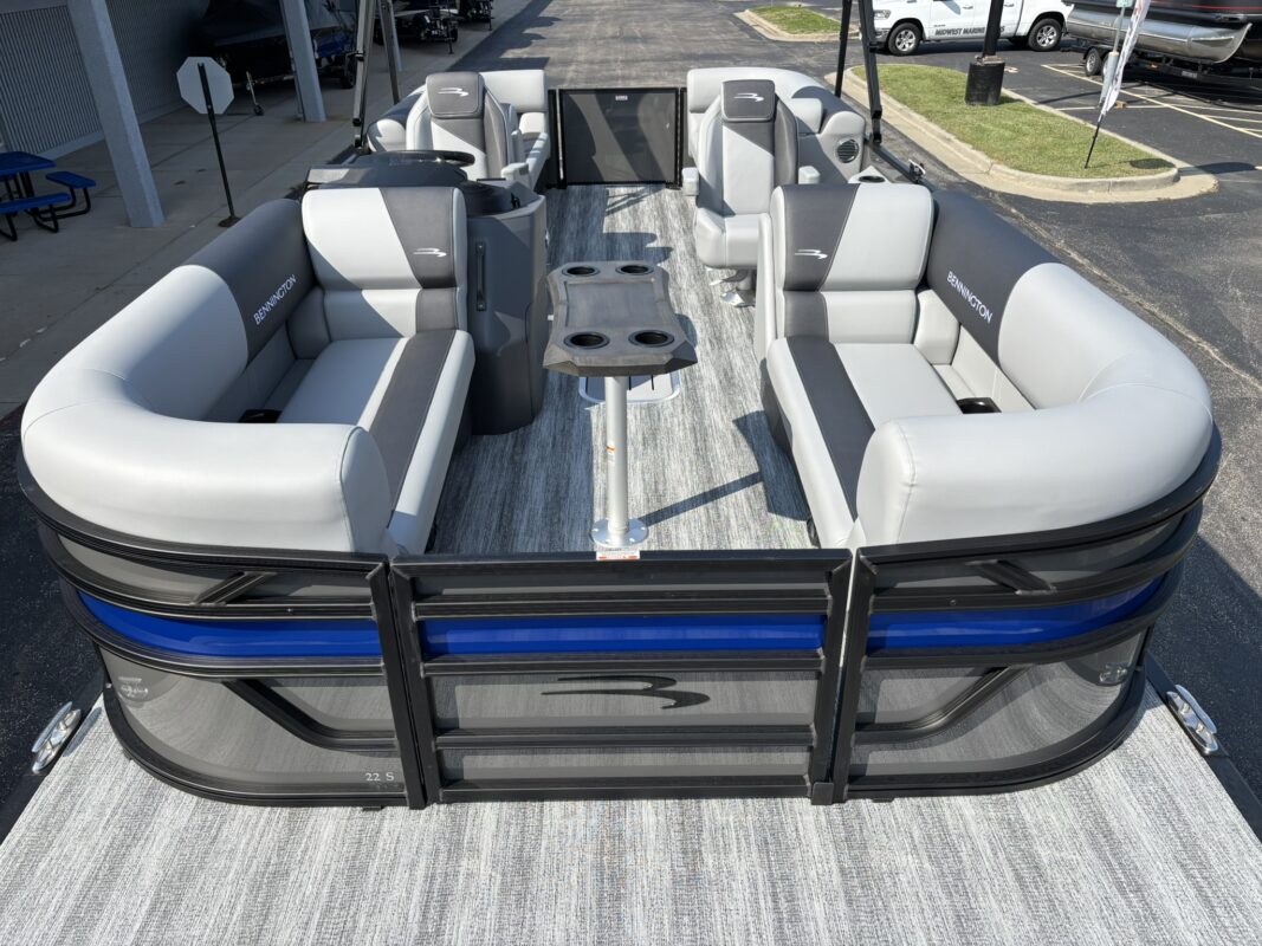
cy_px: 473
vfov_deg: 53.1
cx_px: 631
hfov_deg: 67.3
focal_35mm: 26
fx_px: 948
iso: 50
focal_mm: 5.96
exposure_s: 1/2571
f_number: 1.6
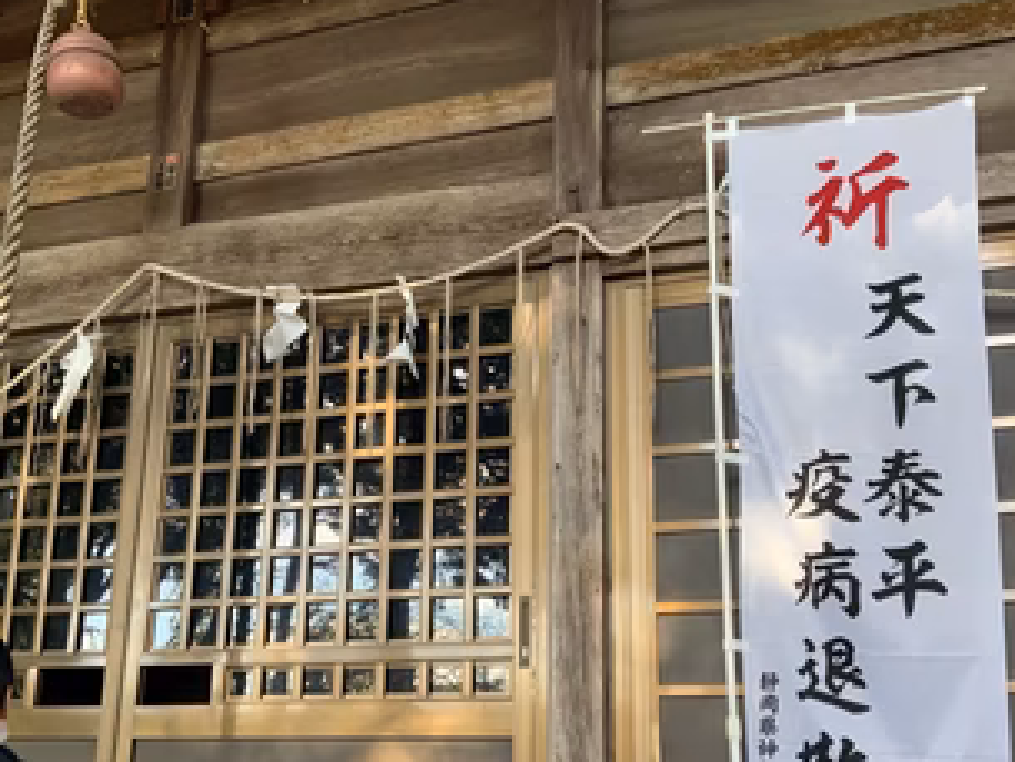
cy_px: 489
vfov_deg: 37.5
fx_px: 1115
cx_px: 512
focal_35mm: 38
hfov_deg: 49.0
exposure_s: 1/122
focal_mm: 3
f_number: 1.8
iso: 40
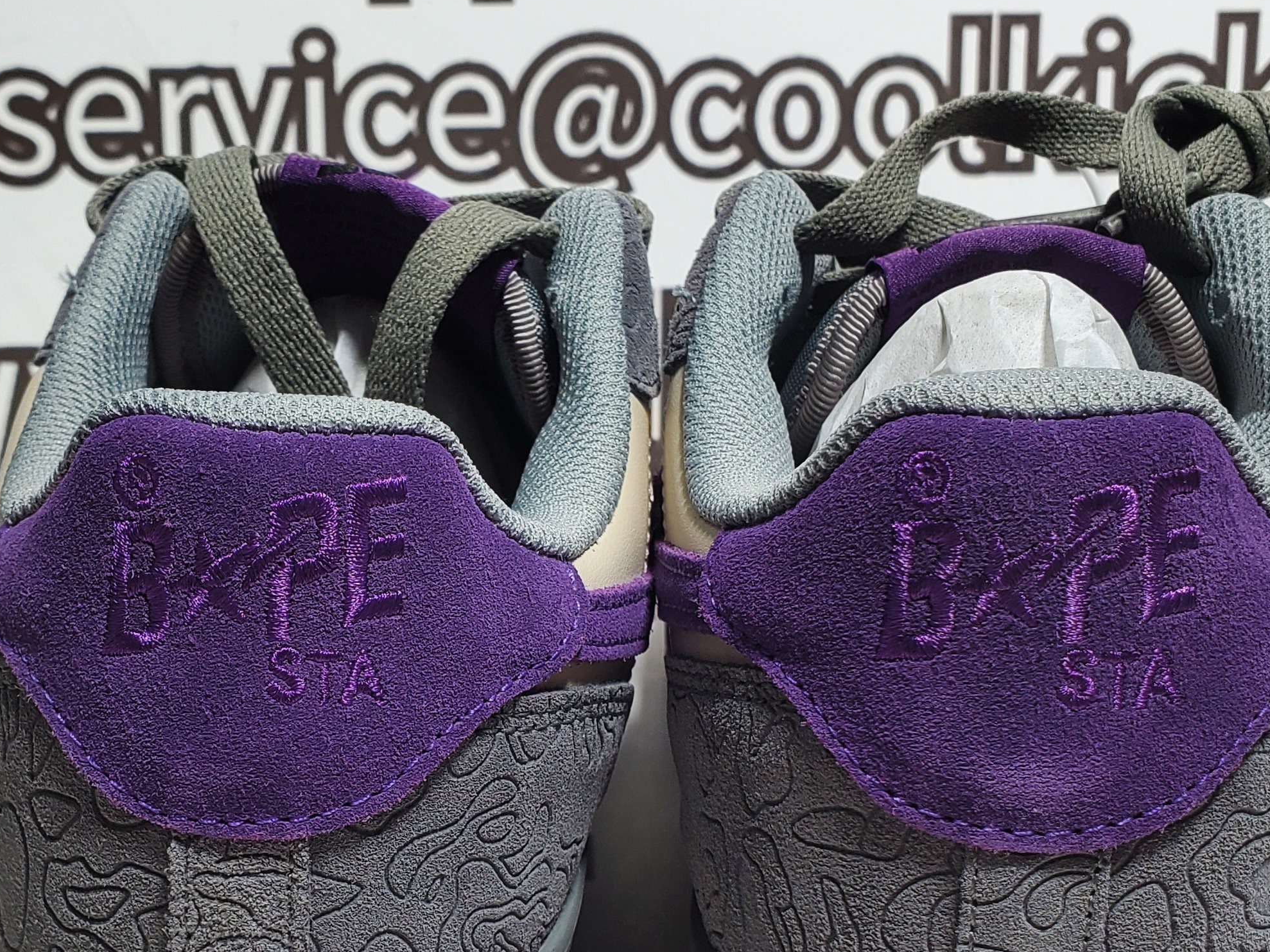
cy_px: 684
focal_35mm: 53
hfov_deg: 36.1
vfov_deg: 27.2
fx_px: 1944
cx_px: 556
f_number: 2.4
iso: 50
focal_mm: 4.3
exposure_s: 1/190
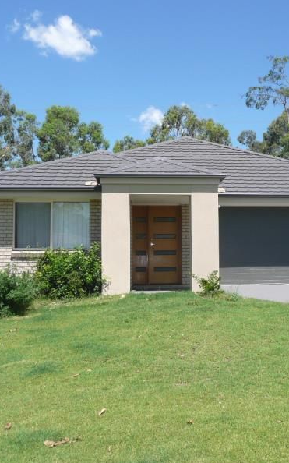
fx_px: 504
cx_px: 206
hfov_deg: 31.6
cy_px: 233
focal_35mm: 40
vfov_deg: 49.3
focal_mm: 4.6
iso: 100
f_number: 3.3
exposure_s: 1/800
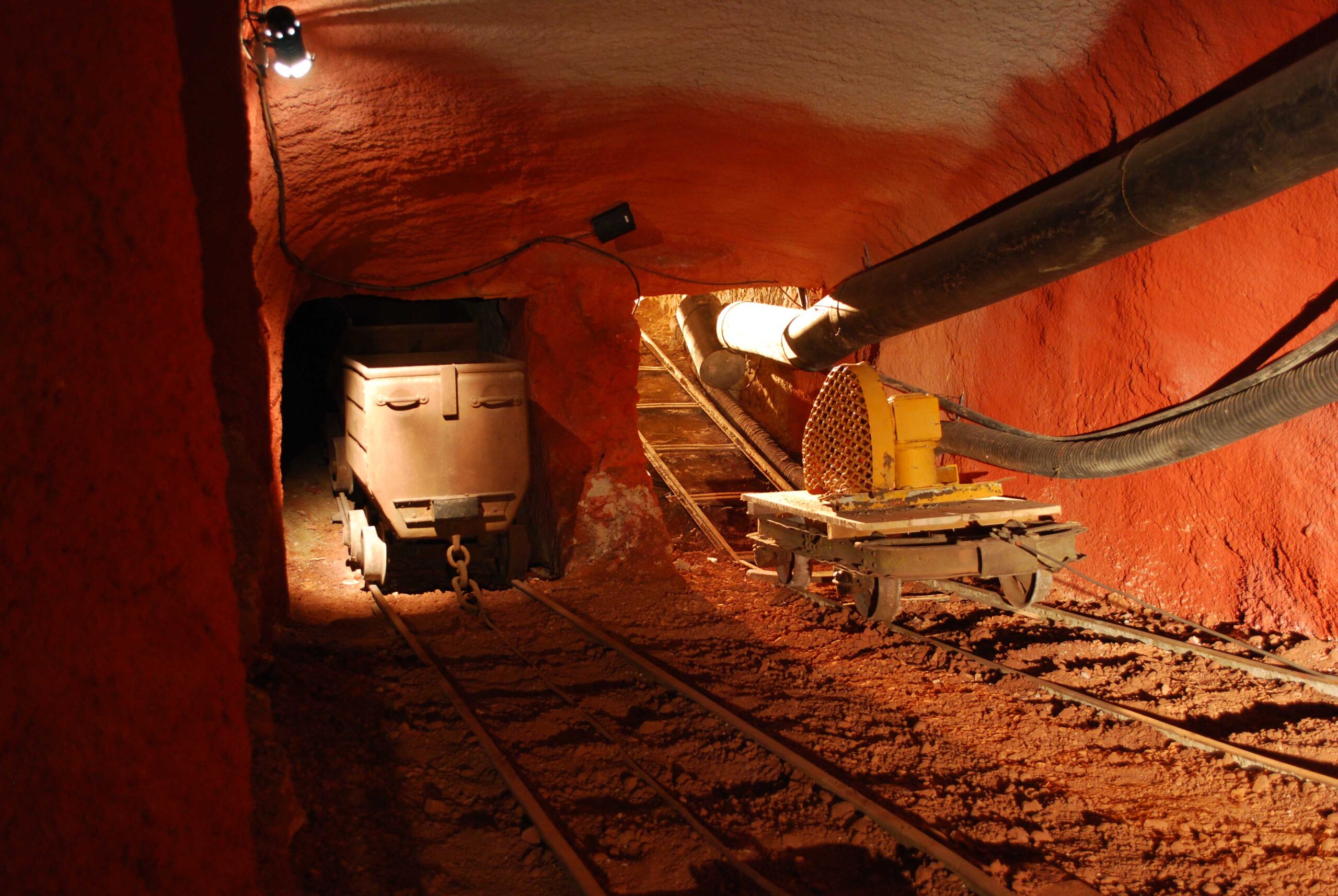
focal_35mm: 39
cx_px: 669
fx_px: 1451
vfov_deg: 34.3
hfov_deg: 49.5
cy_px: 448
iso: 400
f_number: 4.5
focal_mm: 26
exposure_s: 5
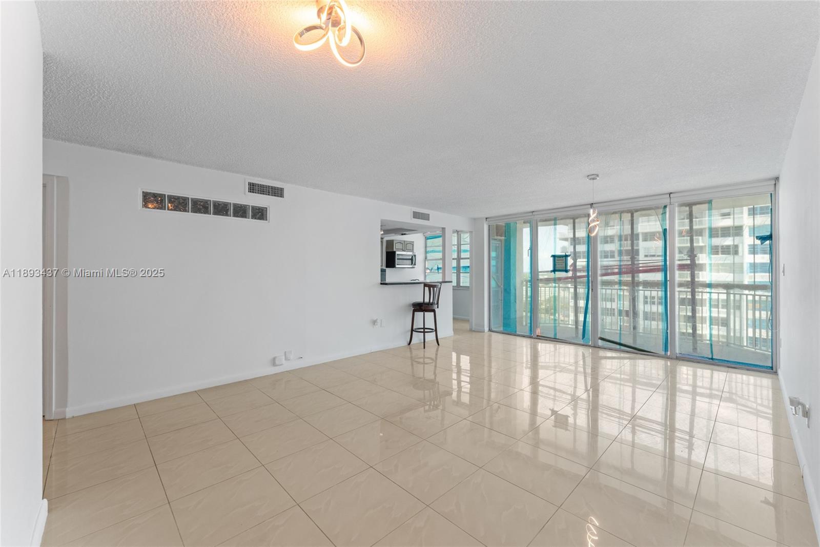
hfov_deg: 104.3
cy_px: 274
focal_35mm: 14
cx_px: 410
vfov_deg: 81.2
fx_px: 319
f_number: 9
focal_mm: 14
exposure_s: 1/30
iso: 800
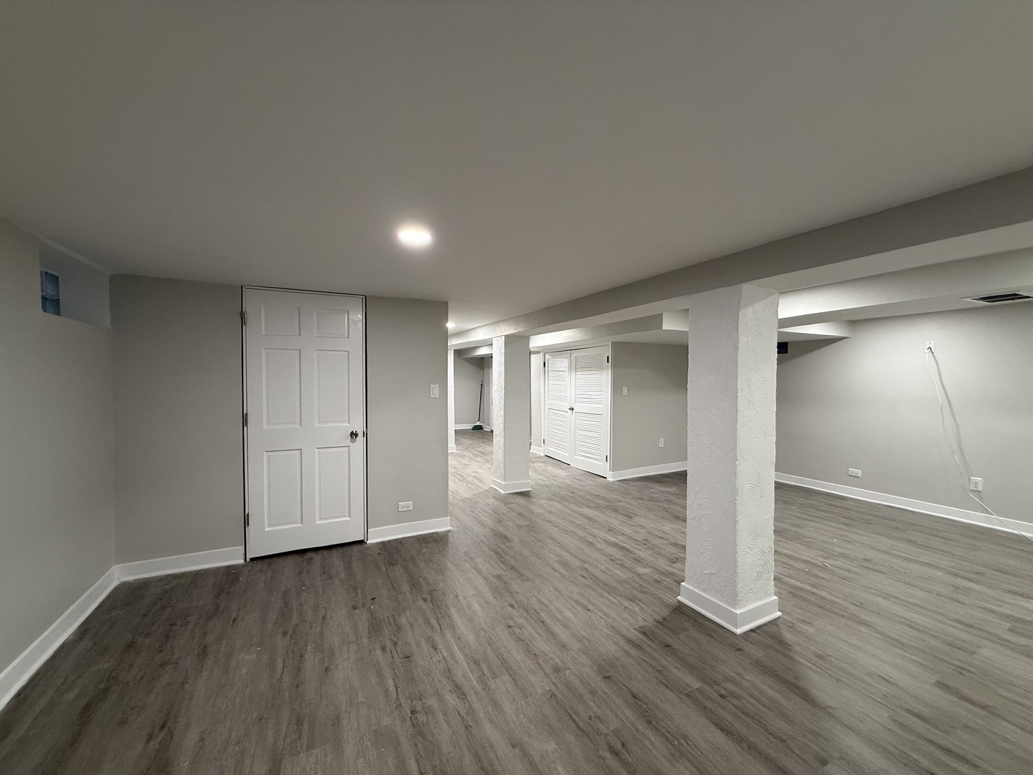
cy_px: 388
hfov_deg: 102.1
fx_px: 418
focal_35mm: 14
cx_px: 516
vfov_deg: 85.7
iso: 160
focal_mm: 2.22
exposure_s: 1/60
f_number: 2.2
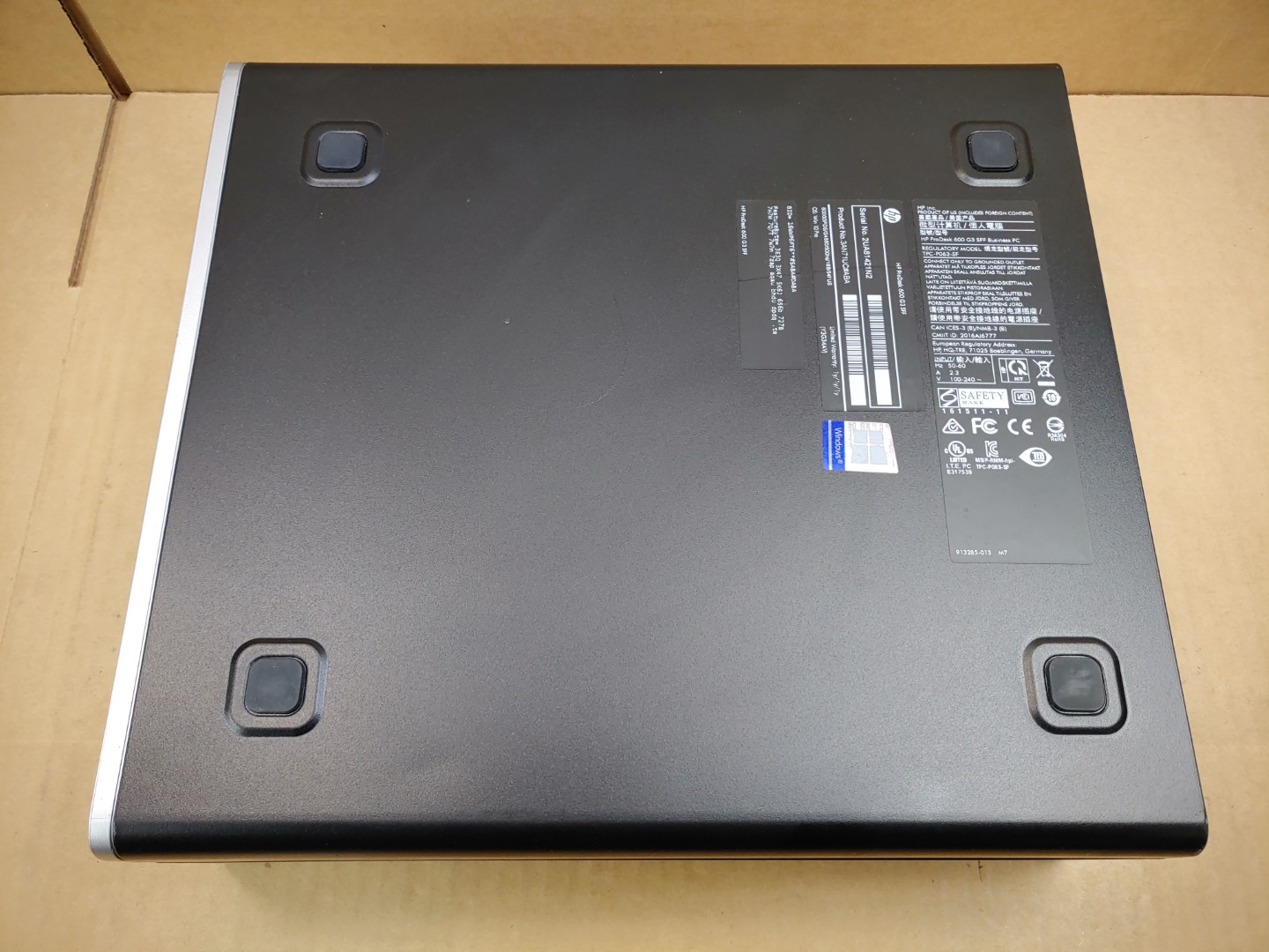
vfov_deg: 53.1
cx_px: 634
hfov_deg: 67.3
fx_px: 953
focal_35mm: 26
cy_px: 476
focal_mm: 4.36
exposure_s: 1/120
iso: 50
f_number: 1.8
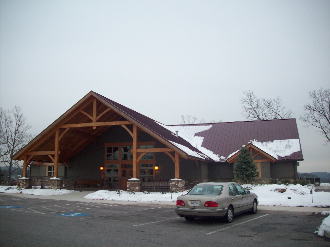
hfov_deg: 50.1
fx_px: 353
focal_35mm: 37
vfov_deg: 38.7
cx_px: 165
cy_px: 124
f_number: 2.8
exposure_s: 1/71
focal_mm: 6.2
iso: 80
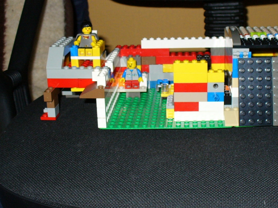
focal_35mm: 56
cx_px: 173
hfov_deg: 34.2
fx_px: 450
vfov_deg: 26.0
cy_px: 74
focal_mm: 6.1
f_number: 2.8
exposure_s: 1/60
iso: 100
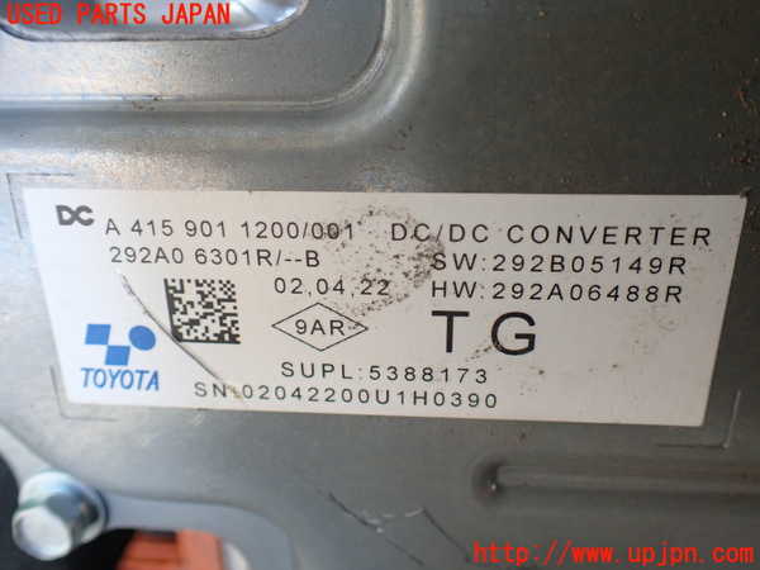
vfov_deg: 46.8
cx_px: 380
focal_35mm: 30
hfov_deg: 60.0
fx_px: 659
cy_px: 285
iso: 250
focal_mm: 5.4
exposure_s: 1/125
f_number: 2.3
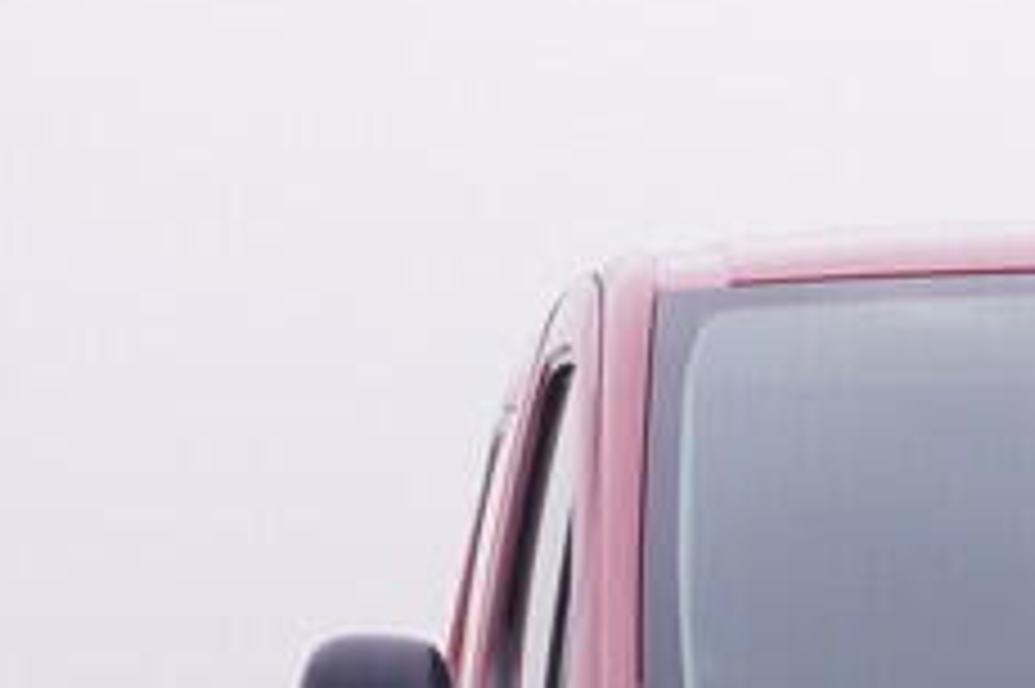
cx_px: 1256
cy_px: 1196
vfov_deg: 9.3
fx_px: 4055
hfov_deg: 14.1
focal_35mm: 141
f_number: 5
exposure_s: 1/80
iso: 200
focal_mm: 15
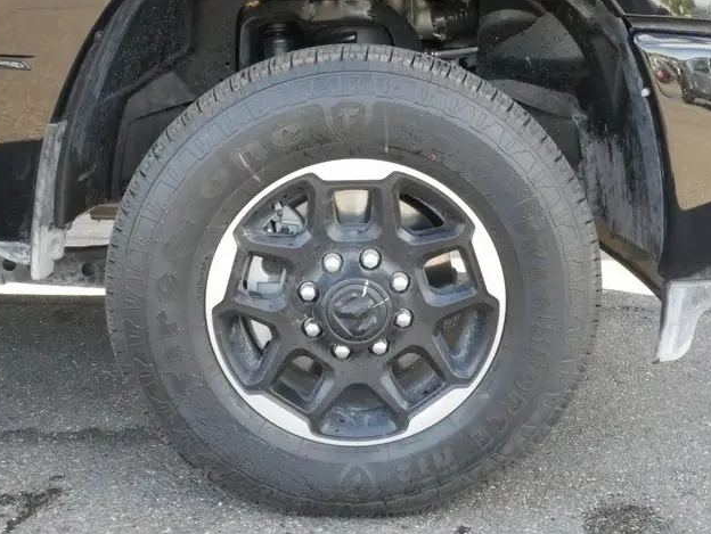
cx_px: 350
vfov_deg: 35.2
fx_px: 843
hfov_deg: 45.7
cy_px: 272
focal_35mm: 41
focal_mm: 20
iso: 3200
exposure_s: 1/50
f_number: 20
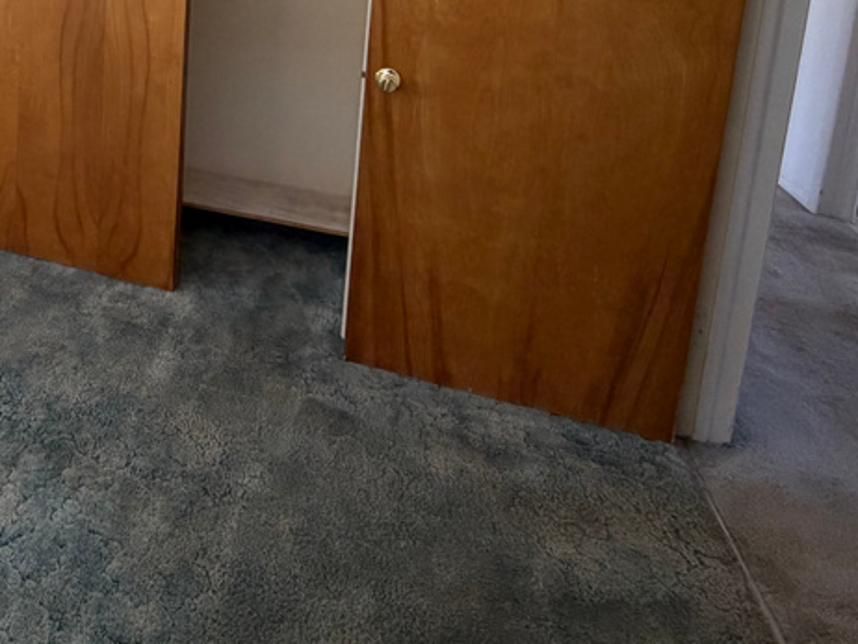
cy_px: -20
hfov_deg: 50.8
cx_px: 67
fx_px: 769
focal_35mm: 31
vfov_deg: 39.3
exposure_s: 1/120
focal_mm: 2.22
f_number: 2.2
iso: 320
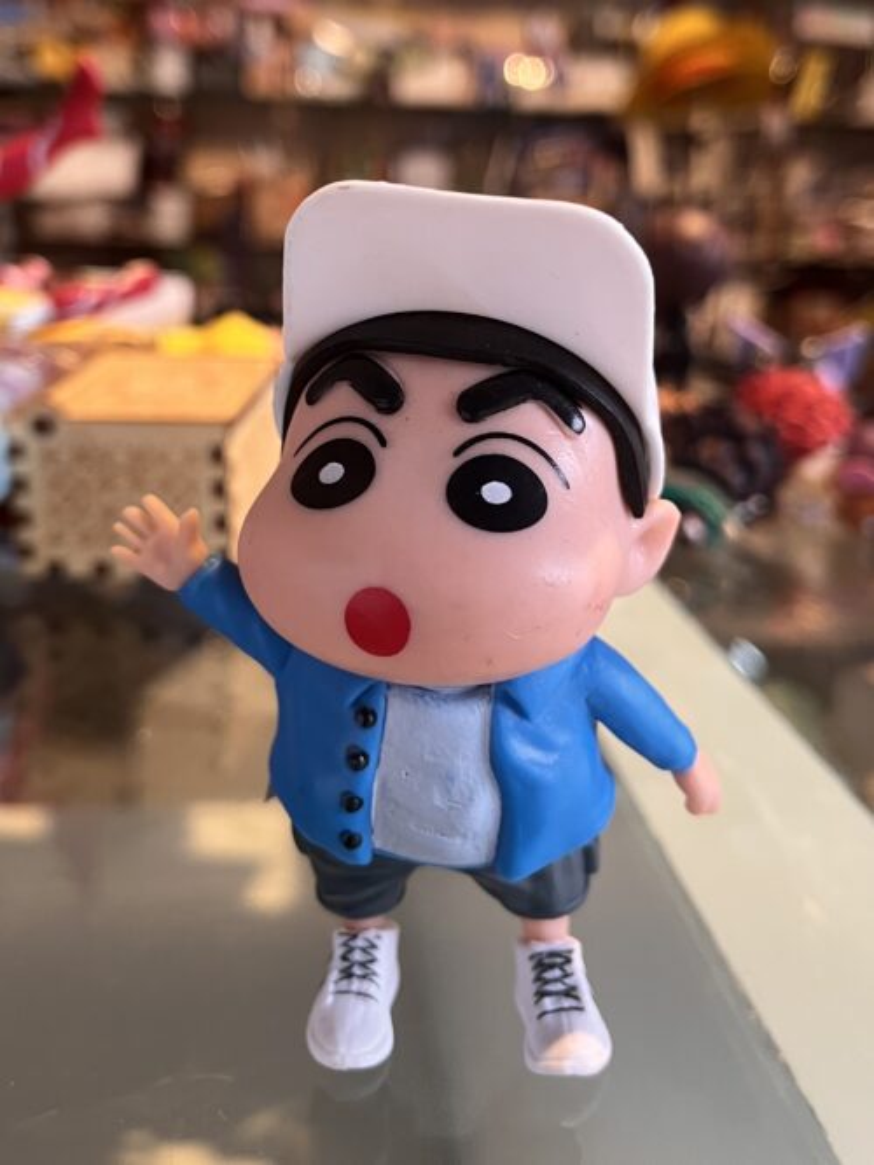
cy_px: 582
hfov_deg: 53.0
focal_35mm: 26
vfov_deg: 67.3
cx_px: 437
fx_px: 876
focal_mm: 5.1
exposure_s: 1/50
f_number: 1.6
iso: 160
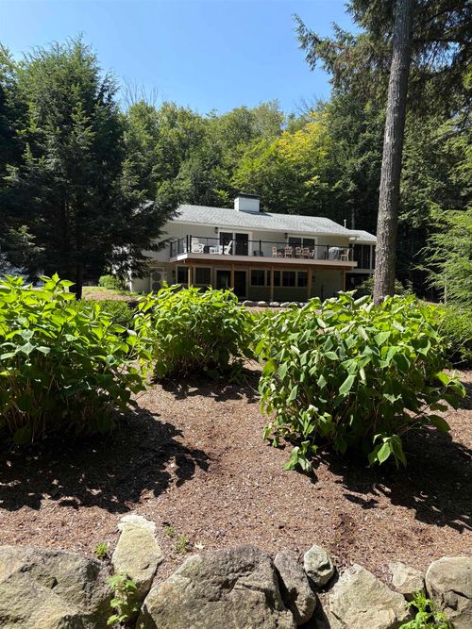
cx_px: 236
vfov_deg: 67.3
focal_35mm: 26
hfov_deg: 53.0
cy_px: 314
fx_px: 473
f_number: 1.6
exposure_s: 1/1287
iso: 50
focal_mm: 5.96
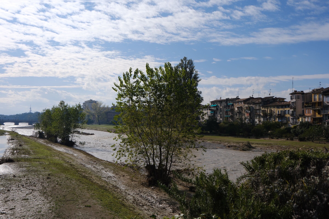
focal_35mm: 35
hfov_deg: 54.4
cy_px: 110
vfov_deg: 37.9
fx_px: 320
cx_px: 164
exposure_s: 1/550
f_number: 9
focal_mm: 23
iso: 125
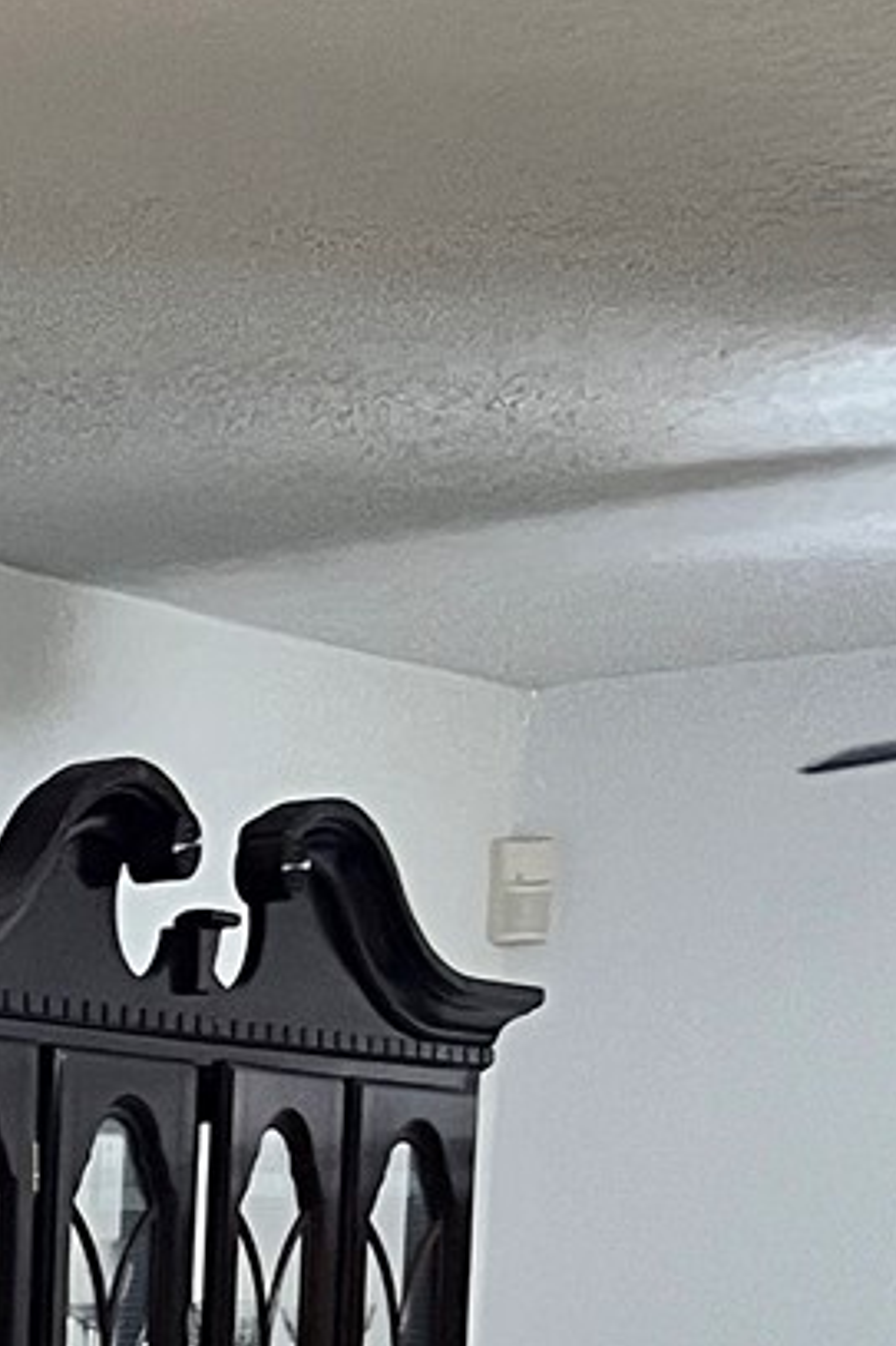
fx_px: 5081
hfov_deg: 8.5
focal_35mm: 136
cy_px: 2255
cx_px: -1729
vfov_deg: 13.8
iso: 250
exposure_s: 1/60
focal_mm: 5.1
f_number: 1.6
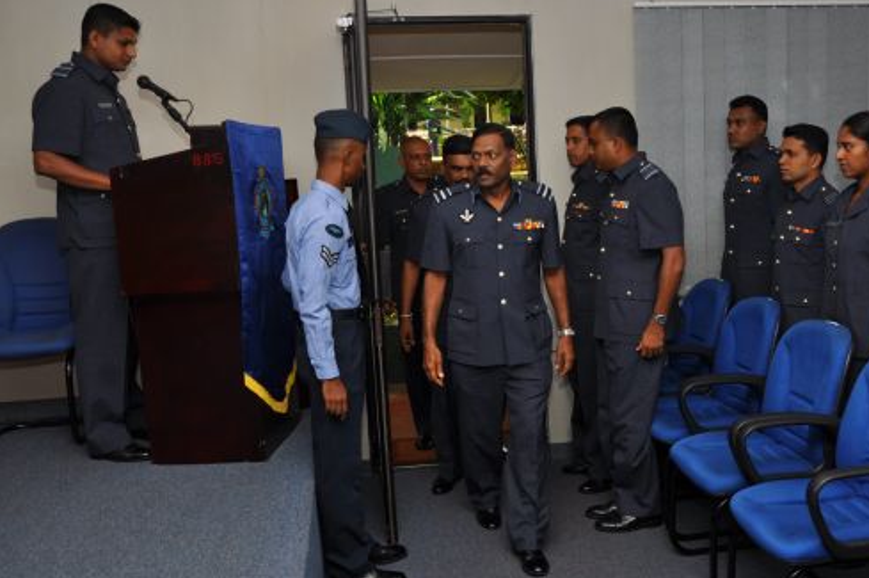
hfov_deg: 49.6
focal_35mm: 39
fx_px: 931
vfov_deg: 34.4
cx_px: 531
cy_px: 320
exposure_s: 1/125
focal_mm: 21
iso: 200
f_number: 8
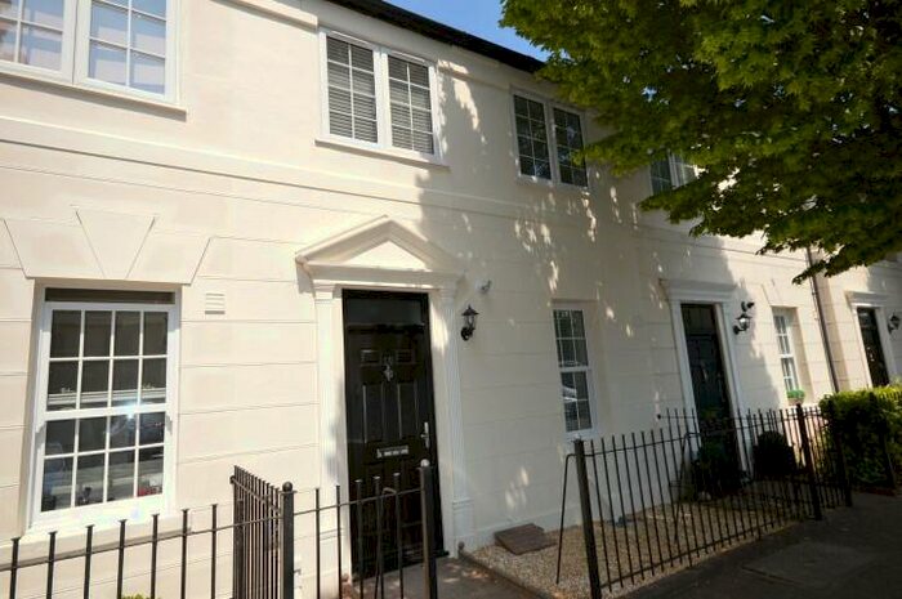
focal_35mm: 20
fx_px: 488
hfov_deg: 85.5
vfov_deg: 63.1
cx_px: 451
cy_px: 300
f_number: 7.1
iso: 100
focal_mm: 13
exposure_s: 1/200
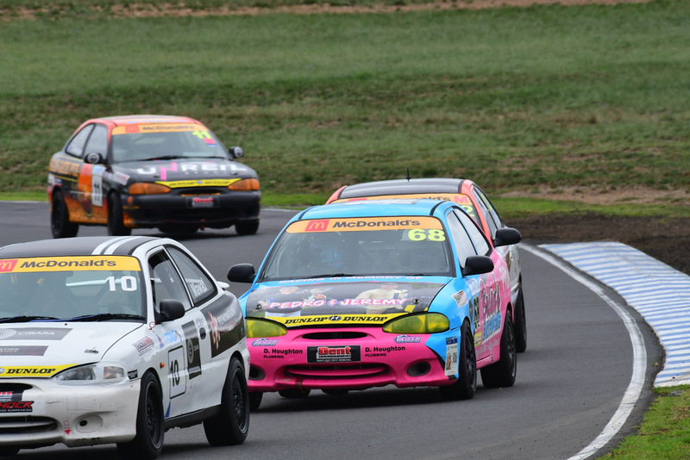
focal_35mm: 720
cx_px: 345
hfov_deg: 2.9
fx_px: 13804
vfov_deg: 1.9
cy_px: 230
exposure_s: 1/640
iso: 640
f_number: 13
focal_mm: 480
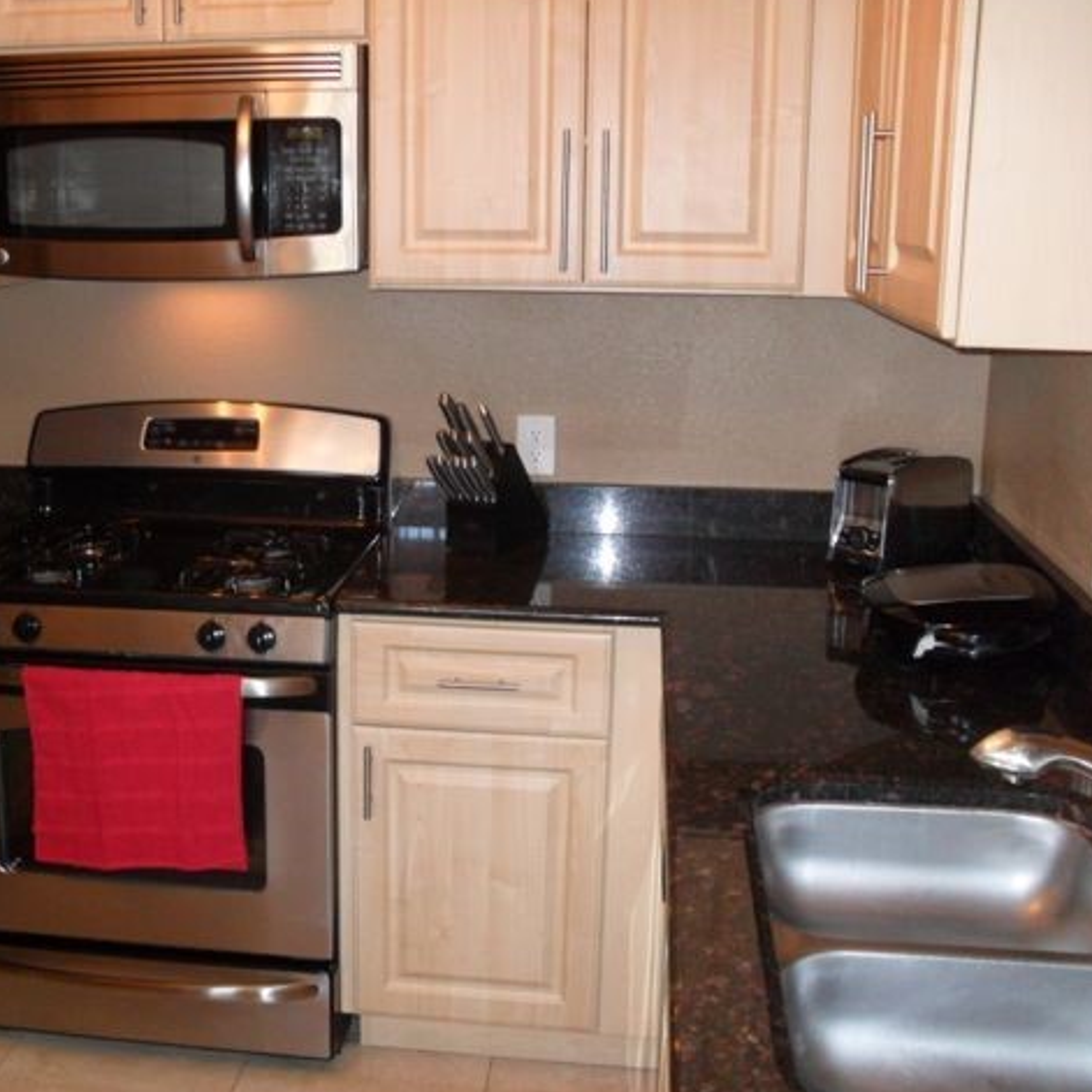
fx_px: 1499
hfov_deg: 39.5
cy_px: 543
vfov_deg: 40.0
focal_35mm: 42
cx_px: 362
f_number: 3
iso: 200
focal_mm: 6.3
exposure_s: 1/45
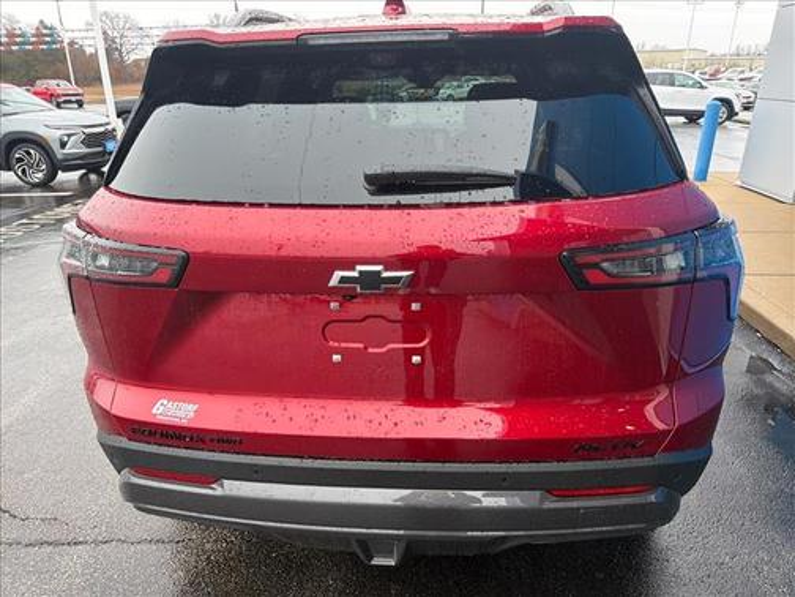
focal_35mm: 24
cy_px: 298
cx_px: 398
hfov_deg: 71.6
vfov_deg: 56.8
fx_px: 551
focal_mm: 6.76
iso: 80
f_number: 1.78
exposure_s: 1/514
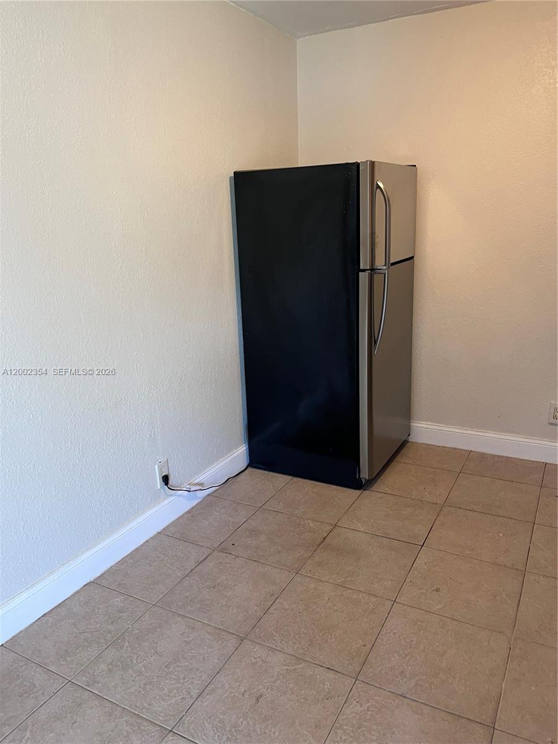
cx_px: 279
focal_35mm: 26
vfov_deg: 67.3
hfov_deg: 53.1
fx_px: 559
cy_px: 372
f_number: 1.6
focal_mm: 5.1
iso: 125
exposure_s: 1/60
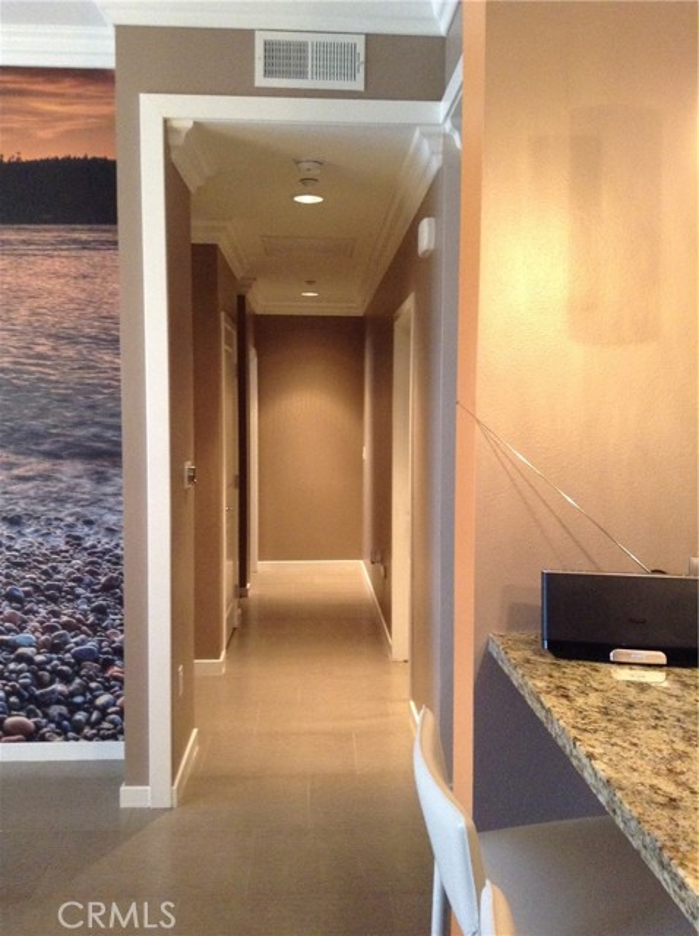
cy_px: 468
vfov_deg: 55.4
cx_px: 350
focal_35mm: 33
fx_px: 891
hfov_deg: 42.8
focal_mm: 3.3
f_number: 2.4
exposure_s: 1/20
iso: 250
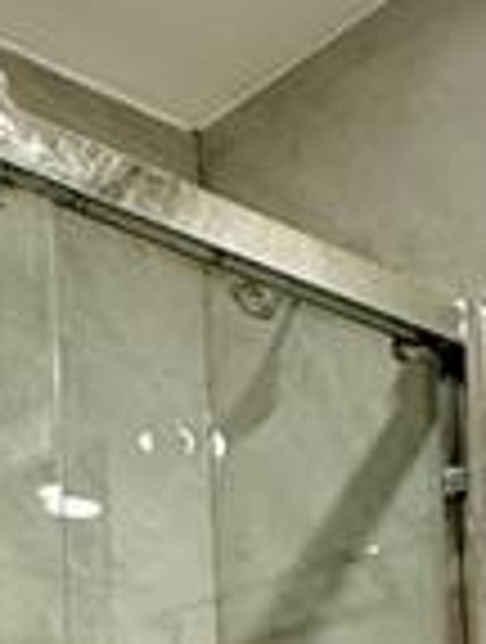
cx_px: 630
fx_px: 1398
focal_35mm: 75
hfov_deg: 18.4
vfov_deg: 22.1
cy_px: 923
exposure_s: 1/60
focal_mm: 2.22
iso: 250
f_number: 2.2
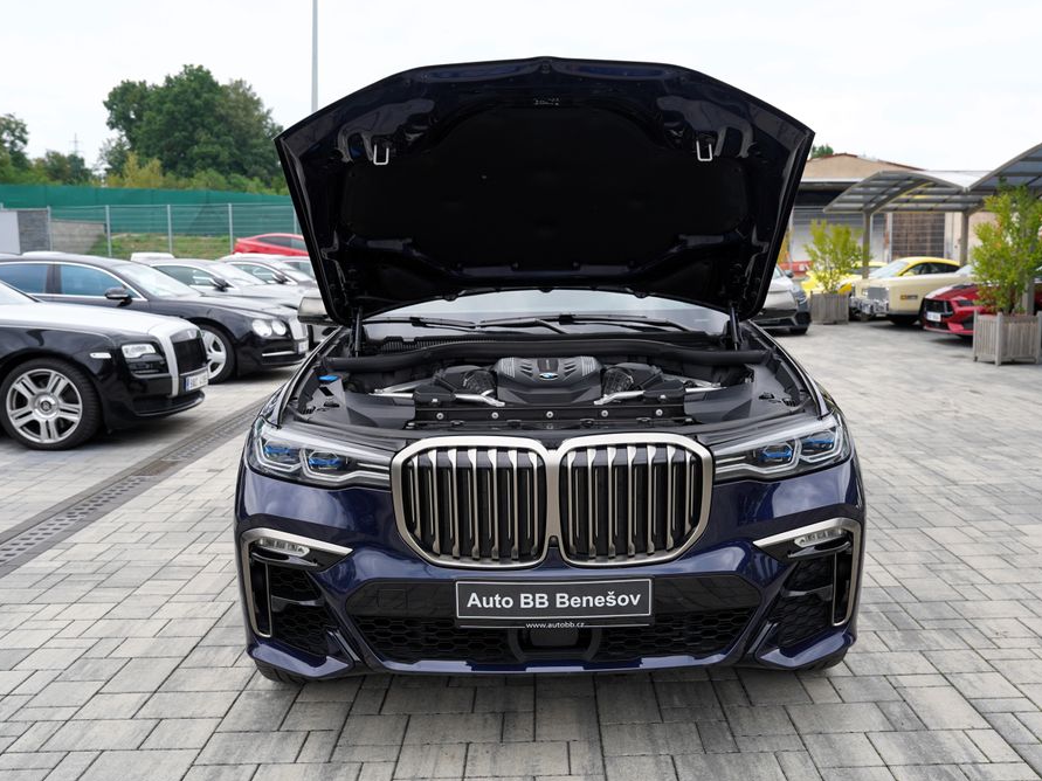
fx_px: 963
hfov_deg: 56.8
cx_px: 552
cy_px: 387
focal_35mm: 32
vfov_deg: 44.2
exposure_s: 1/100
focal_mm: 29
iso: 100
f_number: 5
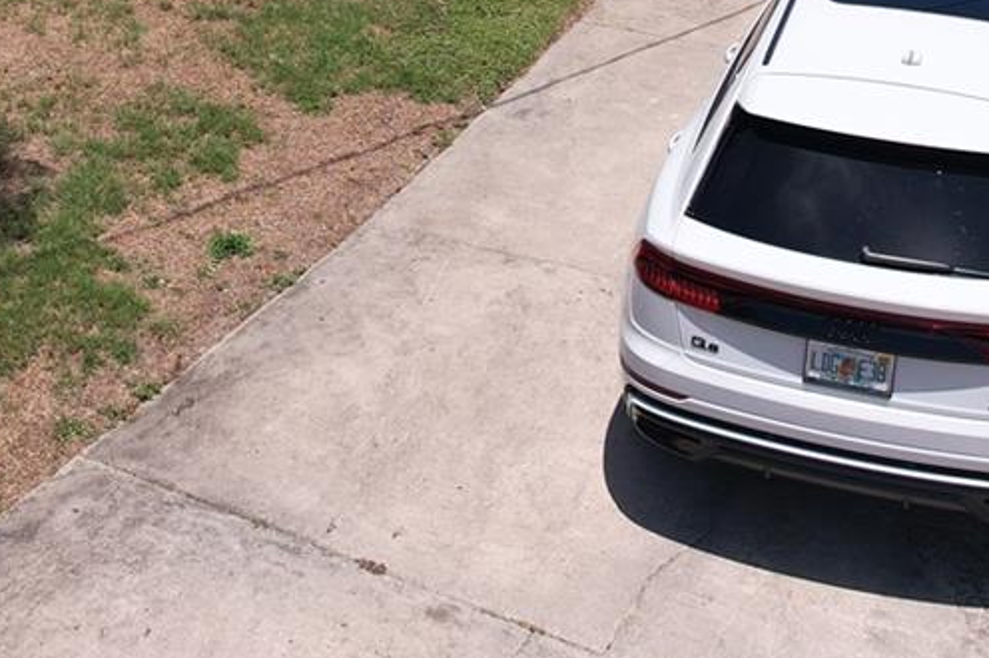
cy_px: -84
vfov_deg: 18.4
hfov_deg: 28.4
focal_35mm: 71
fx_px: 1949
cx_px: 391
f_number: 2.8
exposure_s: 1/2500
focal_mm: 8.38
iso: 100
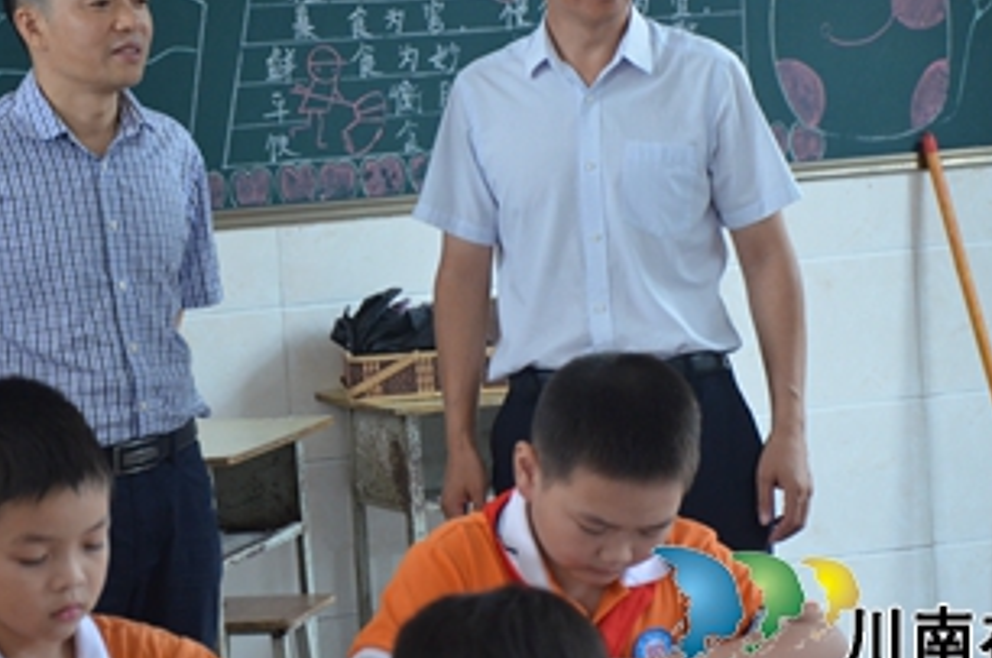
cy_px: 241
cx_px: 405
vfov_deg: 9.6
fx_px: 3907
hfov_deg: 14.5
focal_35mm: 142
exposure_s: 1/125
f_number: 5
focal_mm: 58
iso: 1600
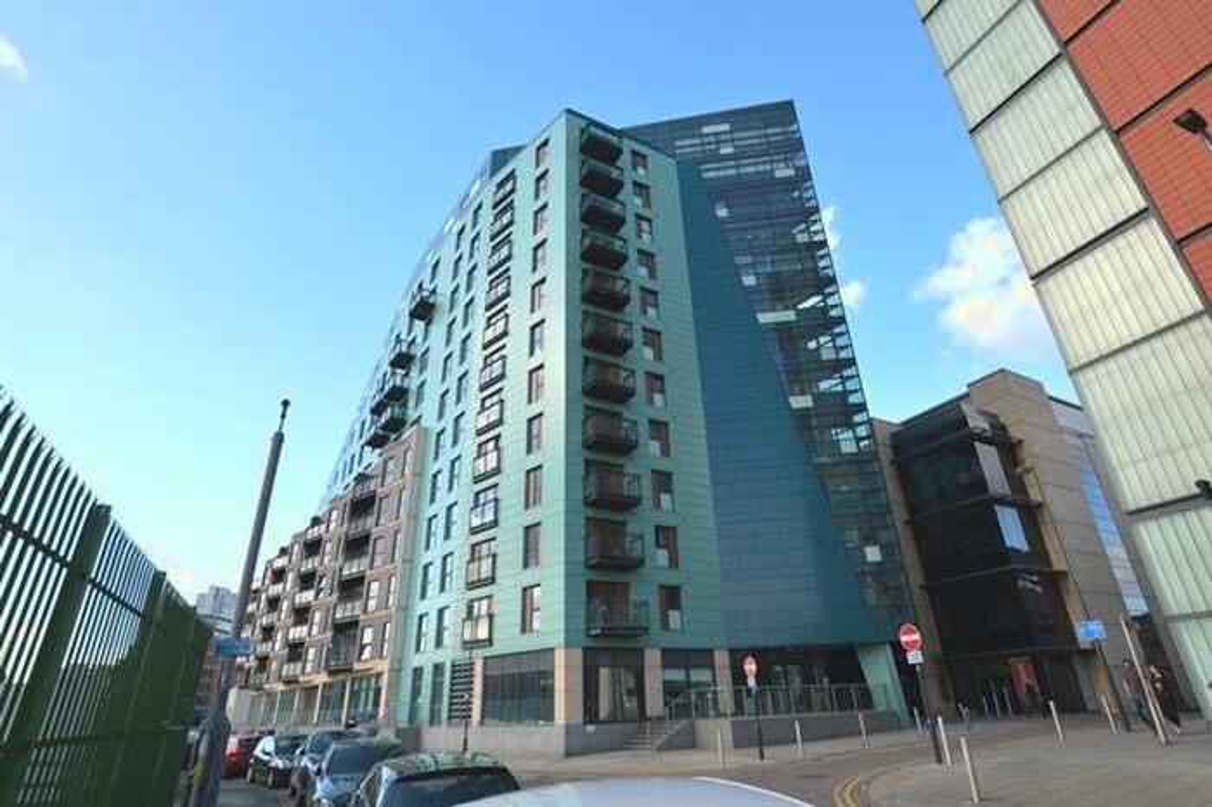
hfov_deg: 90.0
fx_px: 606
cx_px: 606
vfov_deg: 67.3
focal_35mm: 18
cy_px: 404
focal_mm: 12
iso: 100
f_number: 6.3
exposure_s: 1/160
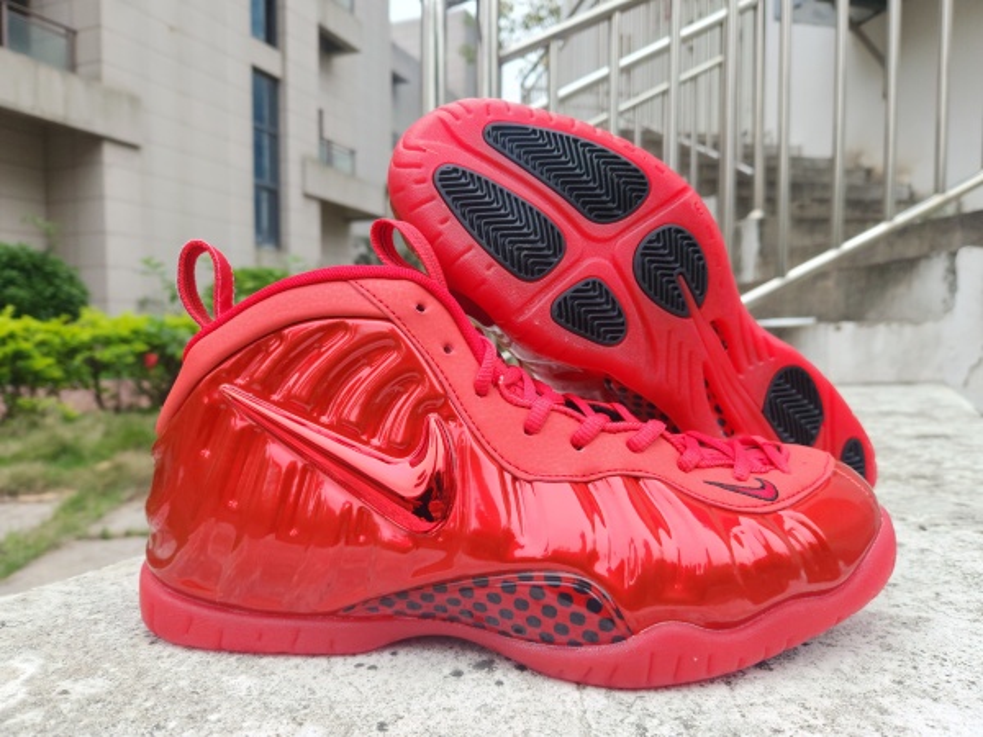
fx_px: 653
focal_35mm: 23
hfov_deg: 73.9
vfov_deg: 58.9
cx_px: 492
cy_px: 368
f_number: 1.8
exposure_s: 1/50
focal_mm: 5.4
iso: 64
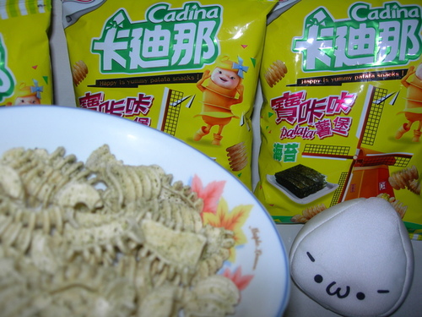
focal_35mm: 38
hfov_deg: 49.0
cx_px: 211
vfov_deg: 37.7
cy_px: 158
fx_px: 463
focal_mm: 7.8
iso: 50
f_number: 2.8
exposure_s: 1/60.1
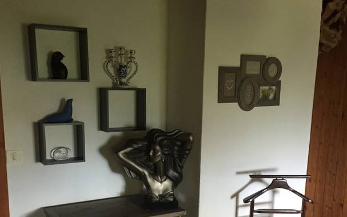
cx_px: 175
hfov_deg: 49.3
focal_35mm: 40
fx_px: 378
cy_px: 162
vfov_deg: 31.4
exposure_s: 1/33
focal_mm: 4.15
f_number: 2.2
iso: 250
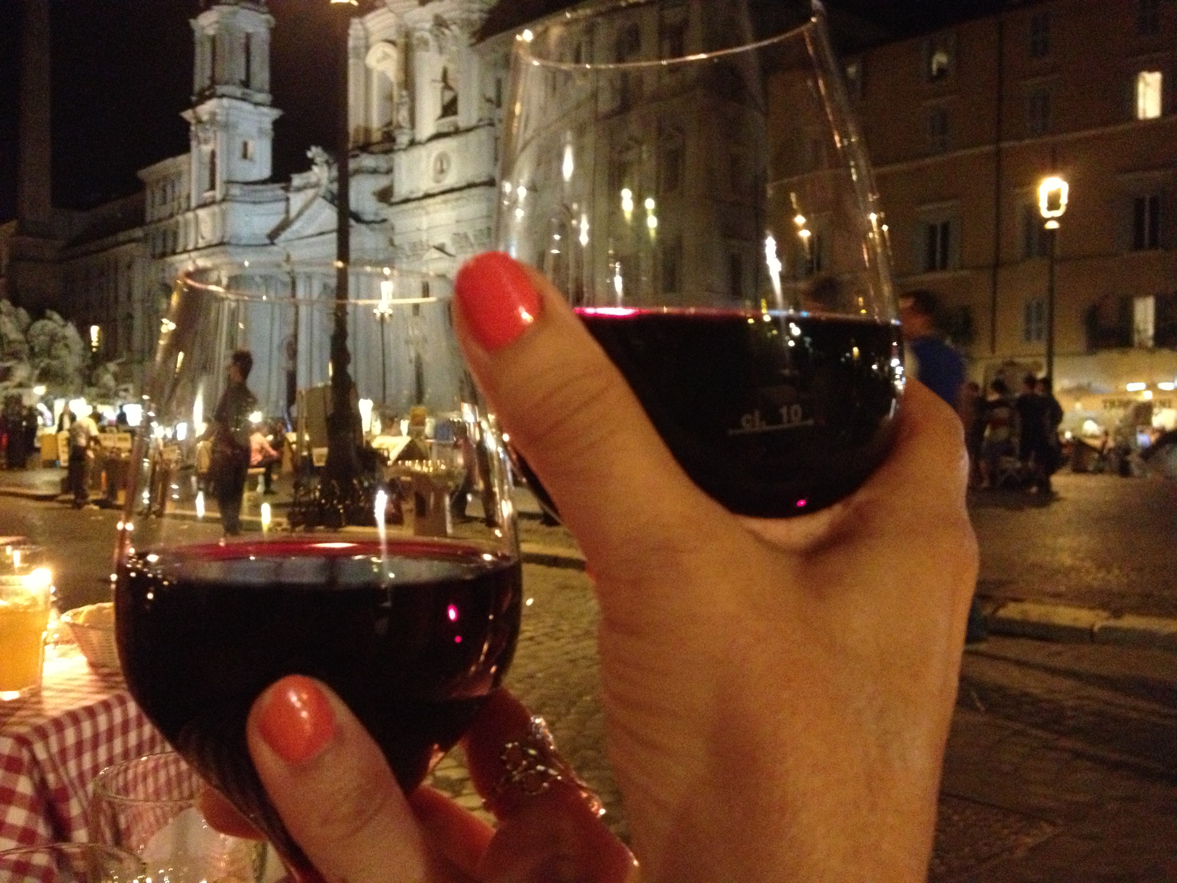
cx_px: 588
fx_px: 1190
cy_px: 442
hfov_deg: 52.6
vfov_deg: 40.7
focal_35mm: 35
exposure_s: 1/15
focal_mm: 4.28
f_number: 2.4
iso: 800
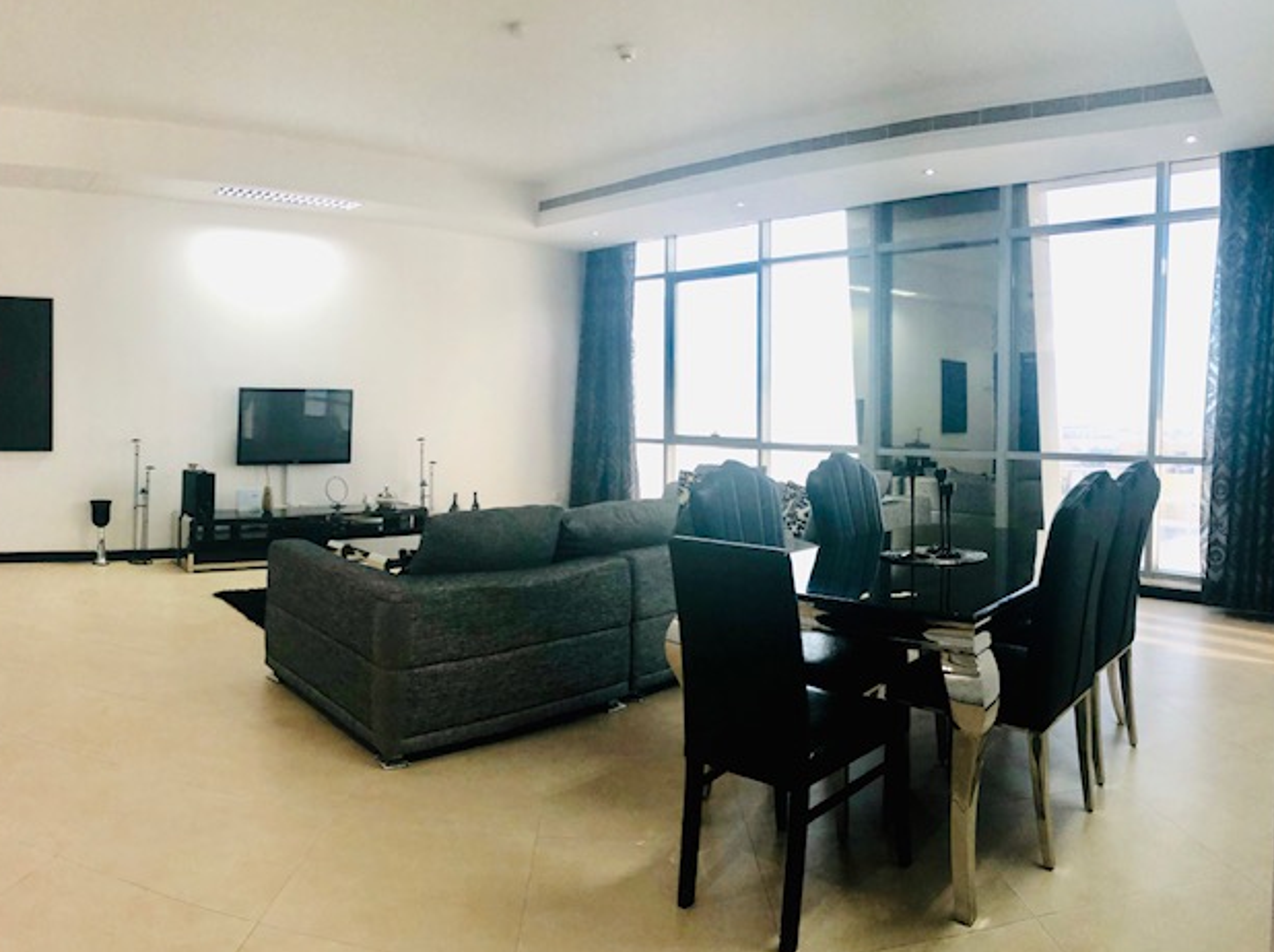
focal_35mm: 29
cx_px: 629
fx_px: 1066
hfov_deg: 61.7
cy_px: 475
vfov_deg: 48.1
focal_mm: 4
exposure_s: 1/100
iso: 250
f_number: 1.8
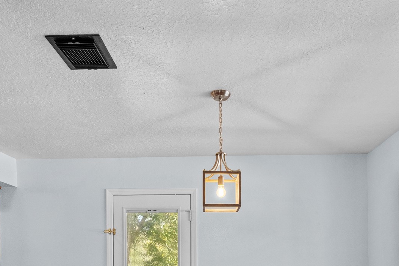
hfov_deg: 57.1
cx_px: 220
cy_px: 255
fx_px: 366
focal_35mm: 33
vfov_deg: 36.6
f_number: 11
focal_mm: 16
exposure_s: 1/25
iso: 2000
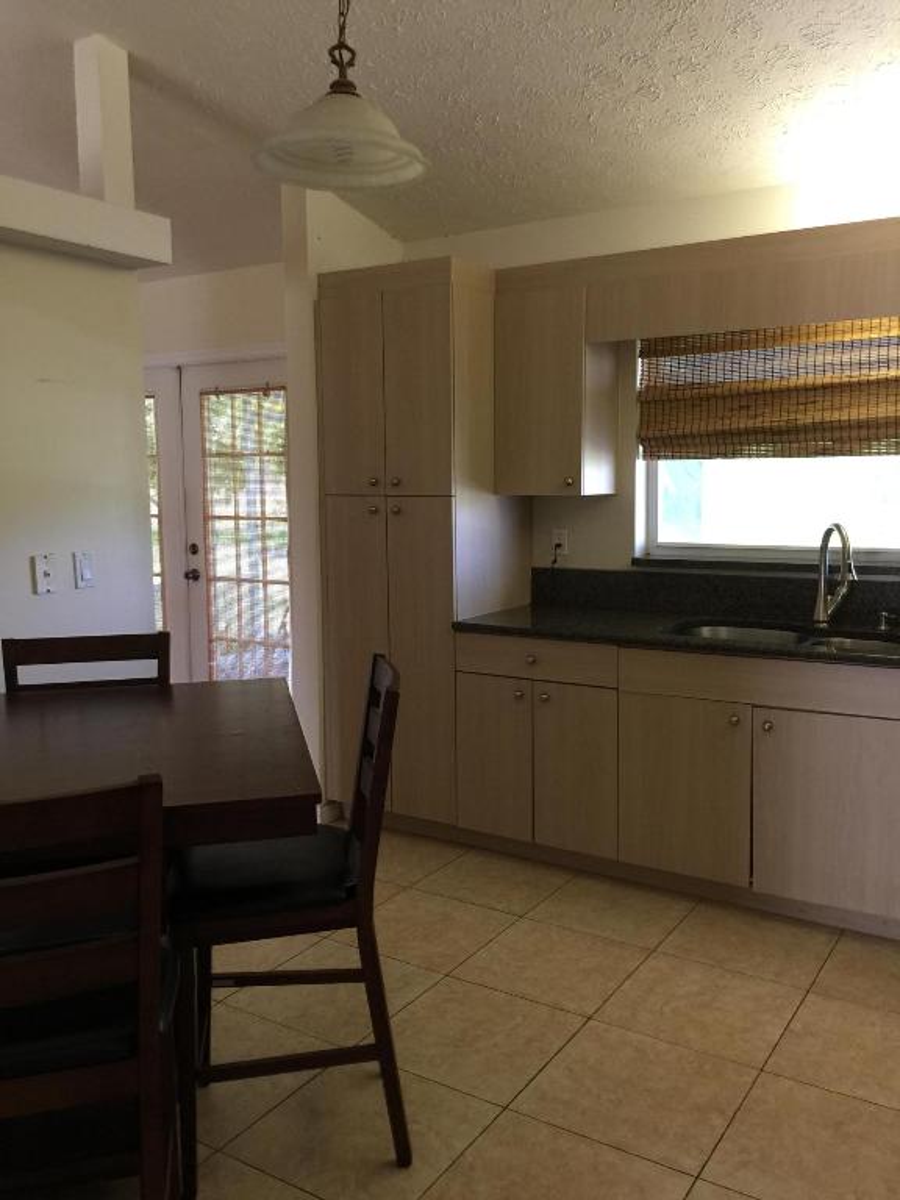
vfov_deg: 61.7
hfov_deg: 48.2
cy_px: 600
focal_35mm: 29
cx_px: 450
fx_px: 1005
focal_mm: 4.15
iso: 50
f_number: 2.2
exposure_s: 1/15
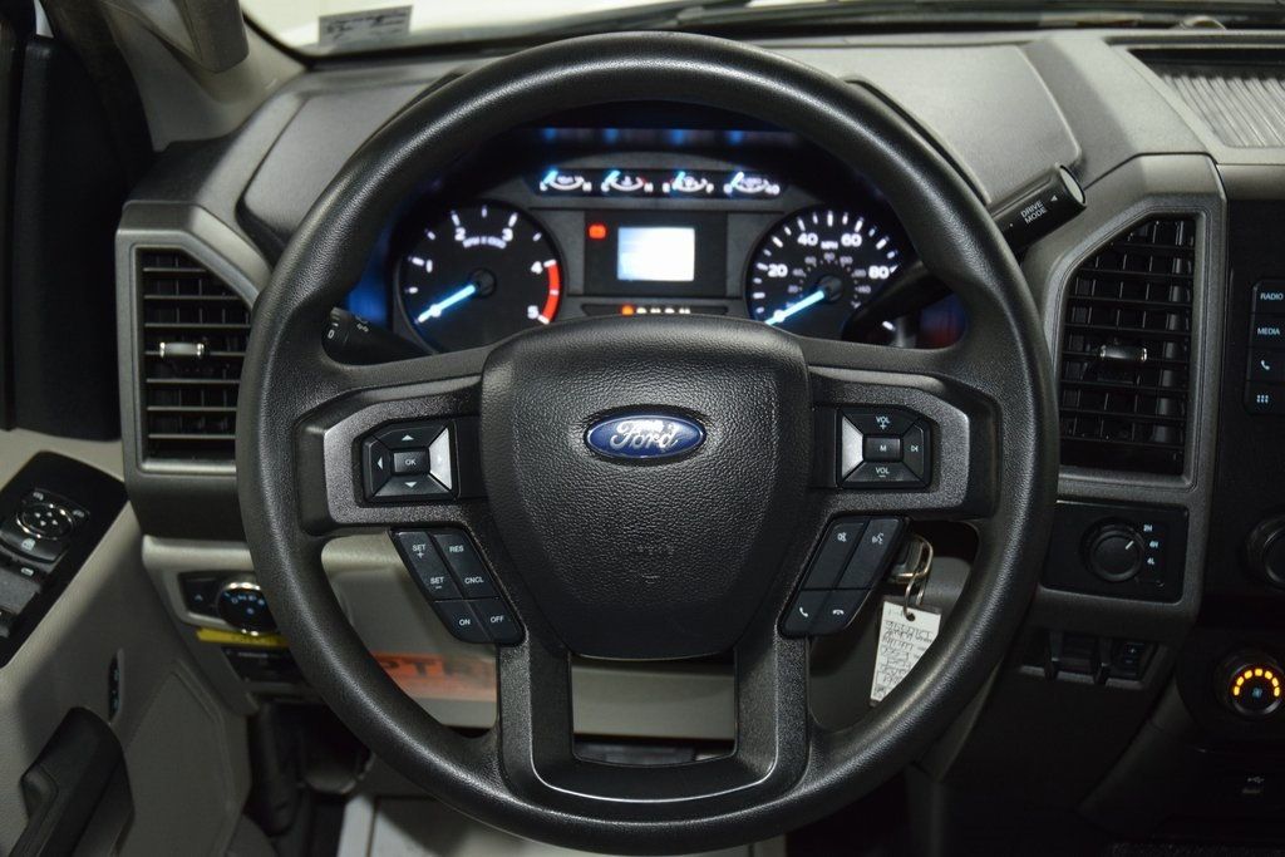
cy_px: 428
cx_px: 642
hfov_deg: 45.0
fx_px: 1553
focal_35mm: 44
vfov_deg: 30.9
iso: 1600
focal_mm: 29
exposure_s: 1/50
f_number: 3.8
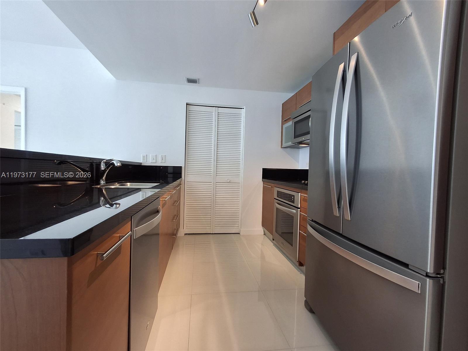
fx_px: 216
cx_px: 234
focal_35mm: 16
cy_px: 176
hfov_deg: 94.5
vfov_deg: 78.1
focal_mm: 1.64
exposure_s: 1/40
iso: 64
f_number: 2.2
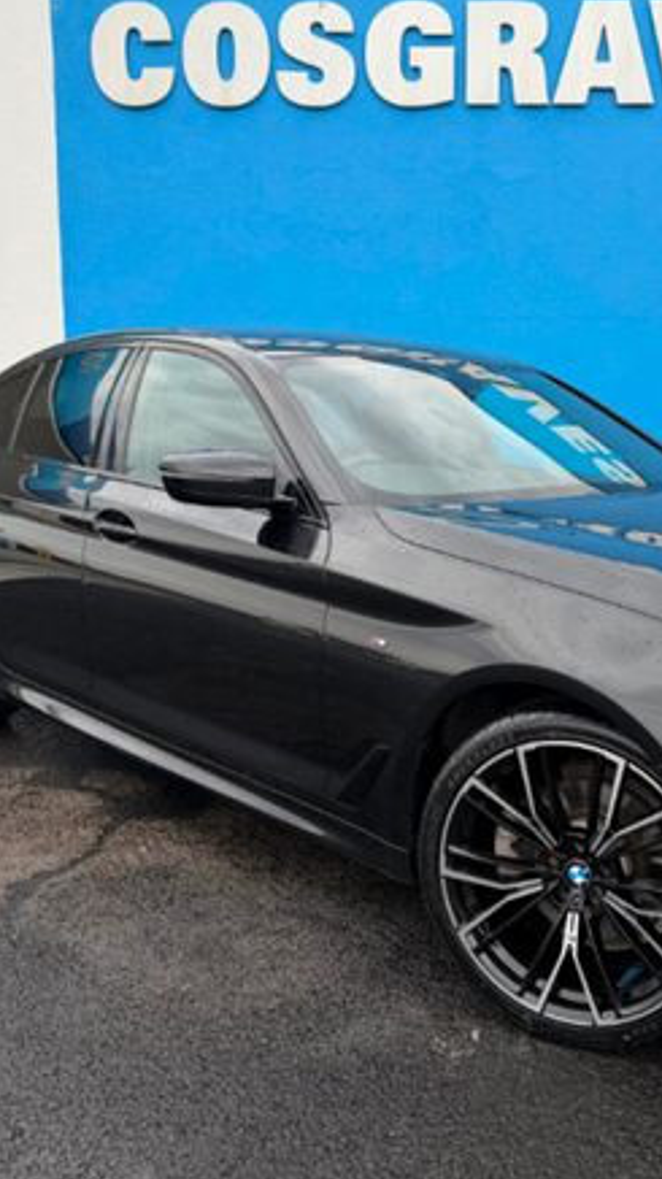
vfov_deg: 55.3
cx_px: 503
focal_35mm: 36
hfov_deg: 32.2
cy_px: 579
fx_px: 1124
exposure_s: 1/435
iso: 80
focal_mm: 6.76
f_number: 1.78
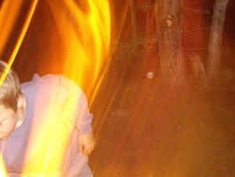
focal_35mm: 85
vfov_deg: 17.4
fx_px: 578
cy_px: 72
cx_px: 76
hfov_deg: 22.9
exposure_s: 3
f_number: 2.7
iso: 200
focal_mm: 6.2
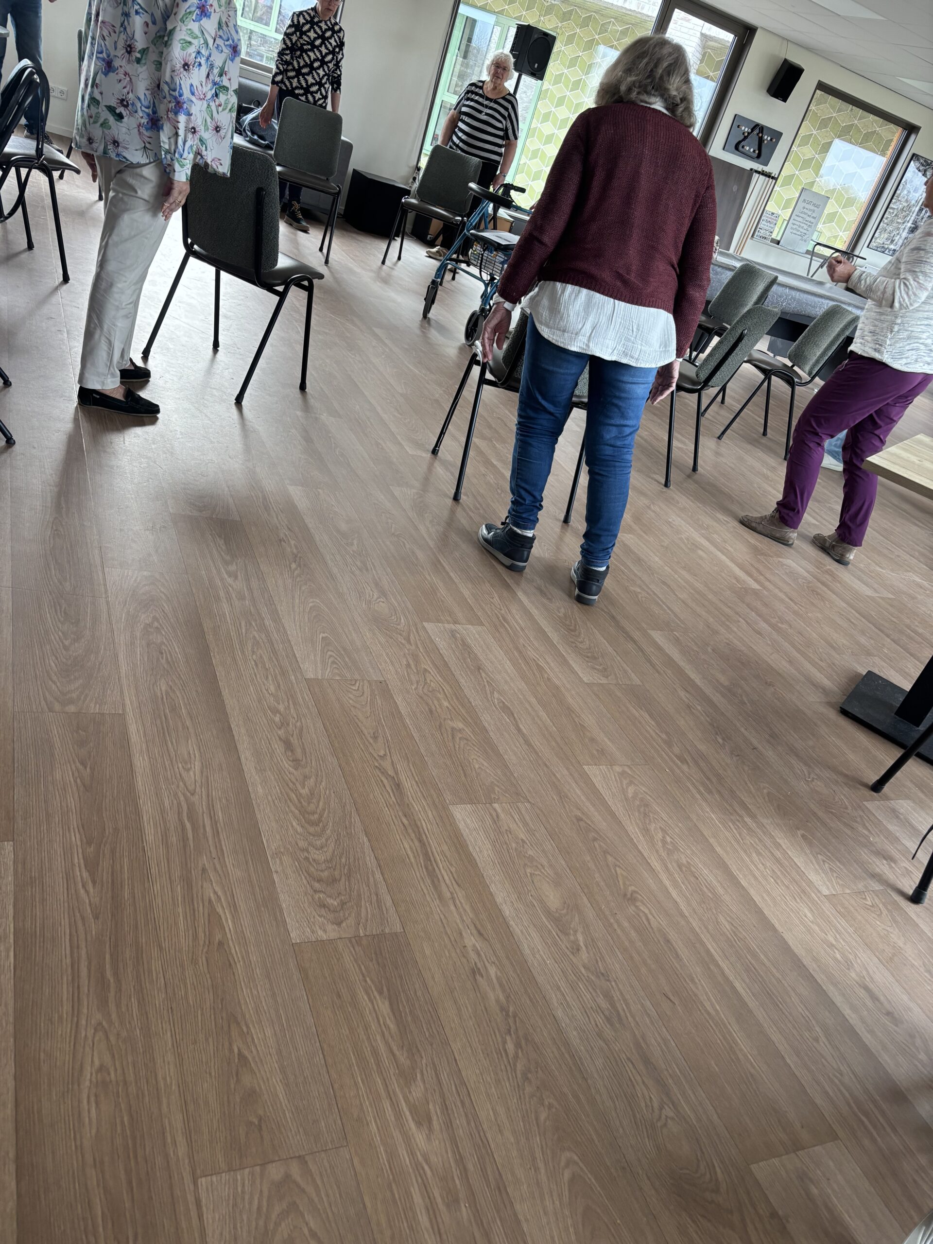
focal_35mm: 26
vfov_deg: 67.3
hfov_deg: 53.1
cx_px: 466
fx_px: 934
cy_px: 622
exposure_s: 1/80
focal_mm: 5.96
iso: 125
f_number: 1.6
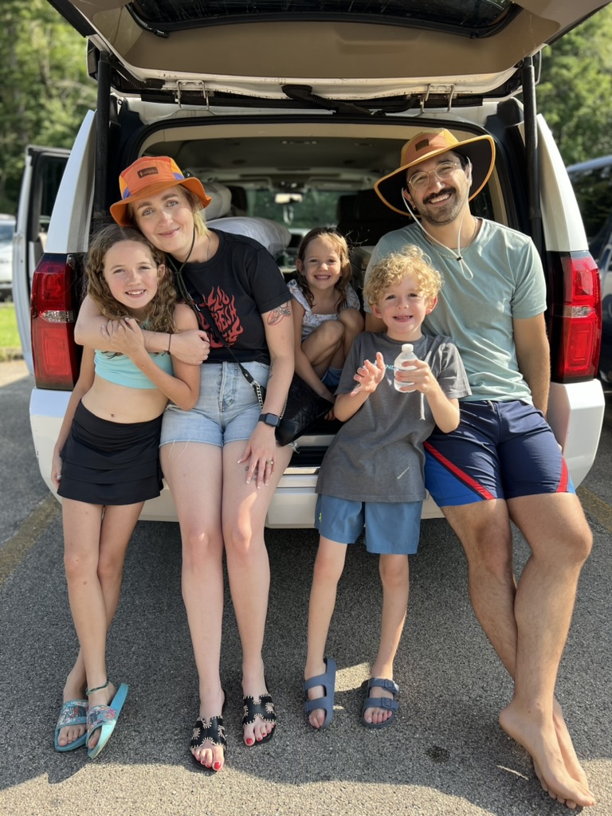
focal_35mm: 26
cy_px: 408
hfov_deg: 53.1
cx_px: 306
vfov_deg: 67.3
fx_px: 613
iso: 50
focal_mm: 5.7
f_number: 1.5
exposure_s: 1/780
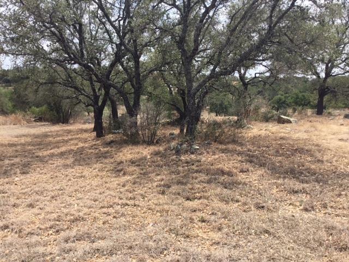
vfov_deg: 45.4
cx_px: 174
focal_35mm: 31
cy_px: 131
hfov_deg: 58.4
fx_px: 313
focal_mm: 3.3
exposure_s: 1/876
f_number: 2.4
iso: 25
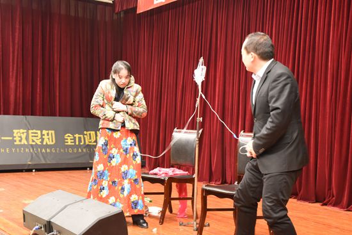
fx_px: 509
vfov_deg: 26.0
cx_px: 176
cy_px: 118
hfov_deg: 38.2
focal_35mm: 52
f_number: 9
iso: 4000
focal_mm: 52
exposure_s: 1/25
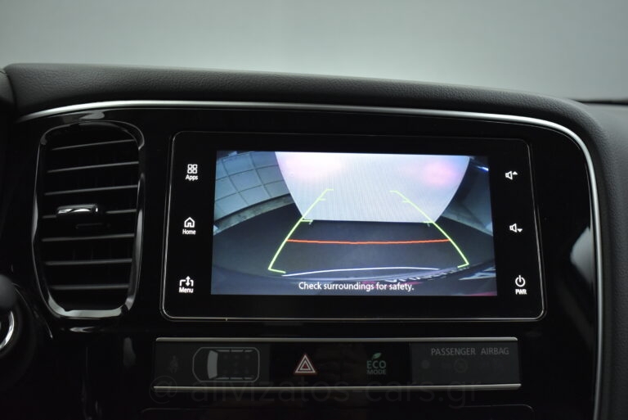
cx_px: 314
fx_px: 628
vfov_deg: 36.9
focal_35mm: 36
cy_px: 210
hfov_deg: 53.1
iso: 1600
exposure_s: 1/125
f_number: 3.8
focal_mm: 24
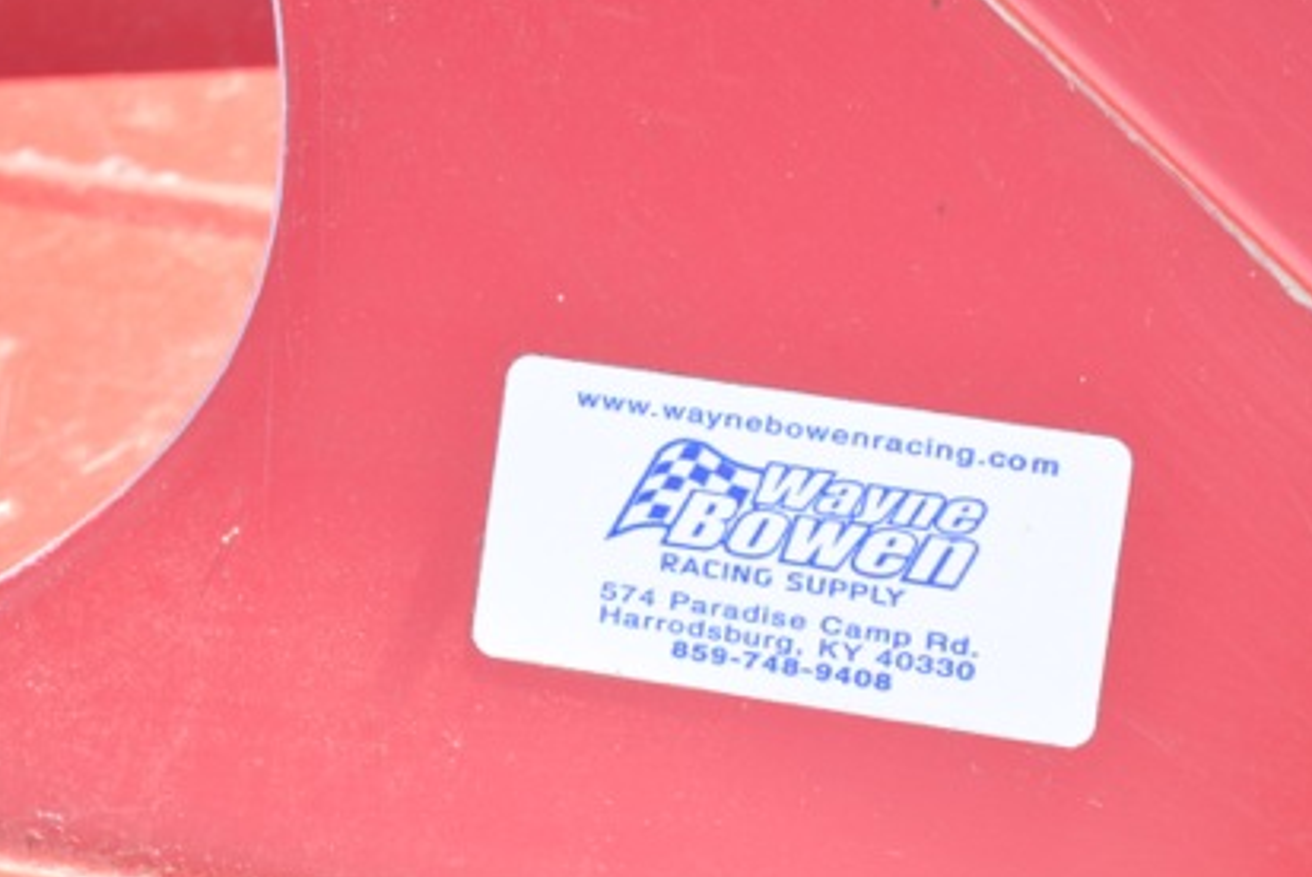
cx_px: 772
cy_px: 554
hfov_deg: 16.0
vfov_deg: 10.7
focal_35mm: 128
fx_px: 4660
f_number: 5.6
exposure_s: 1/100
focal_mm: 55
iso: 100
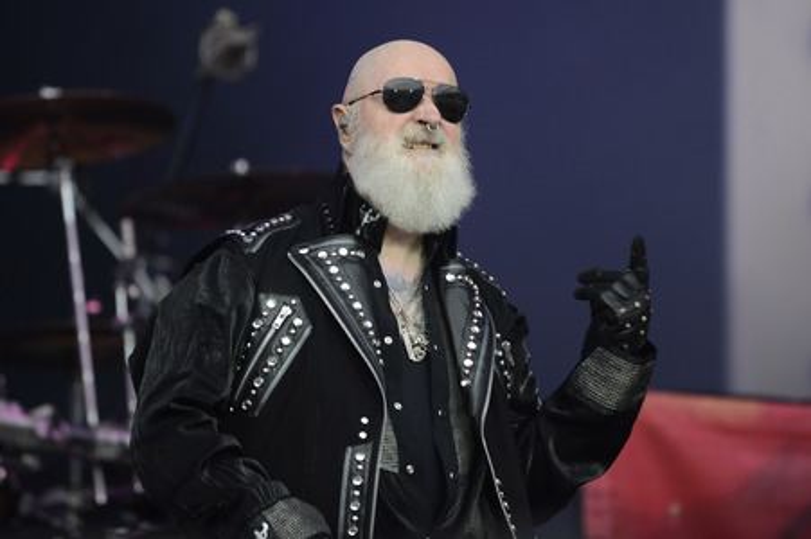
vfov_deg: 6.9
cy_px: 270
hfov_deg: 10.3
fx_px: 4502
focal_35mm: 200
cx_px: 406
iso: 400
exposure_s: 1/800
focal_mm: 200
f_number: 2.8
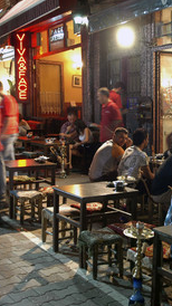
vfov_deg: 39.2
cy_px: 153
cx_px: 129
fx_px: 430
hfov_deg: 22.4
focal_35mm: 53
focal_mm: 22
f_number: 2.8
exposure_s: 1/6
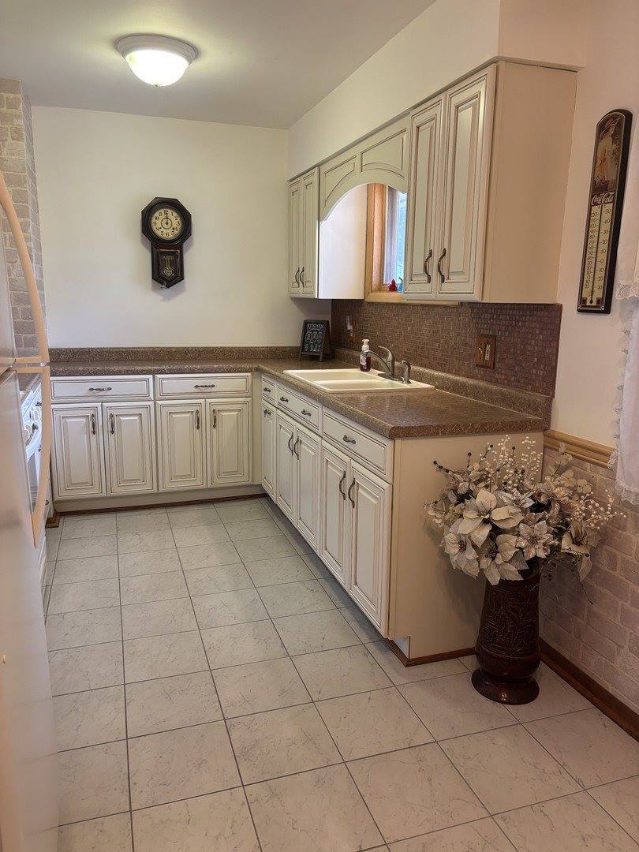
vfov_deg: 67.3
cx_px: 320
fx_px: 640
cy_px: 426
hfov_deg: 53.1
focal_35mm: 26
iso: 100
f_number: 1.6
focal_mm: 5.96
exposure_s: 1/60
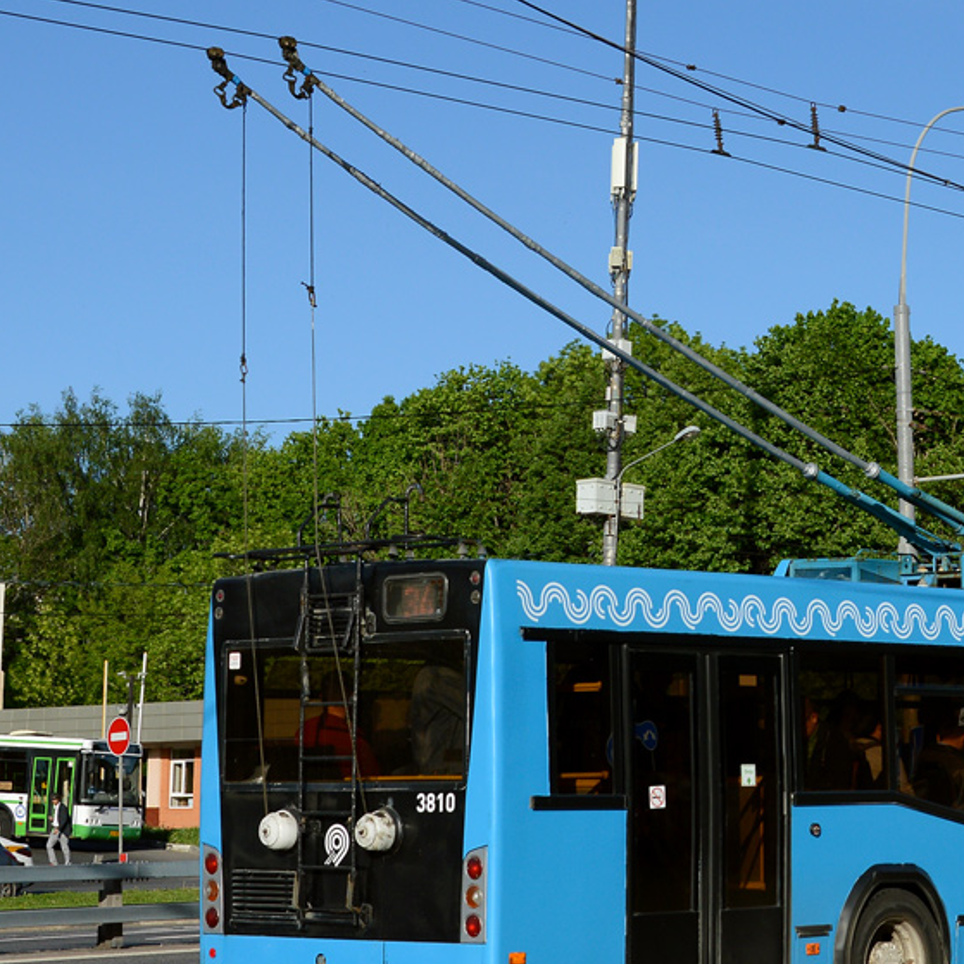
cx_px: 819
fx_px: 2930
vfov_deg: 18.7
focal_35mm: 93
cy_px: 481
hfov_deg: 18.4
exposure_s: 1/1000
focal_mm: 34
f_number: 7.1
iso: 200
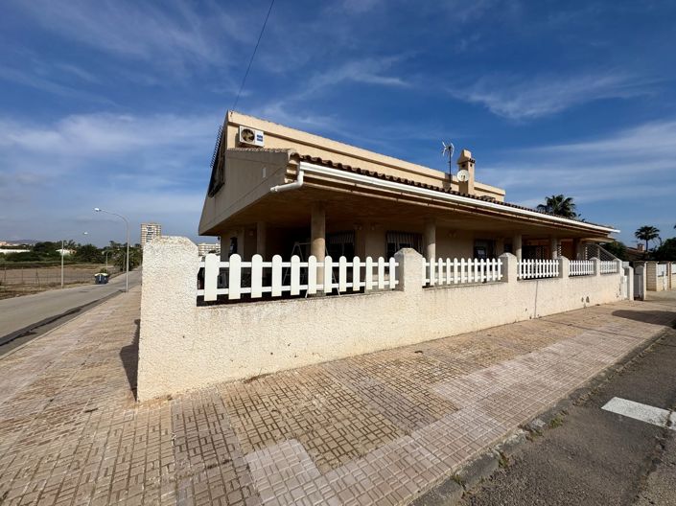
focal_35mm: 14
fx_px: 273
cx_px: 338
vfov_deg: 85.6
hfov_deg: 102.1
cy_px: 253
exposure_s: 1/3906
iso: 40
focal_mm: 2.22
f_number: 2.2
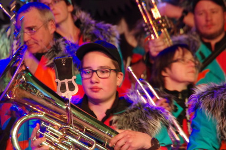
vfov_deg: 4.6
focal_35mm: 300
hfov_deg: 6.9
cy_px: 75
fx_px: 1879
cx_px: 113
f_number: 6.3
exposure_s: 1/15
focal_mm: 200
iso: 3200
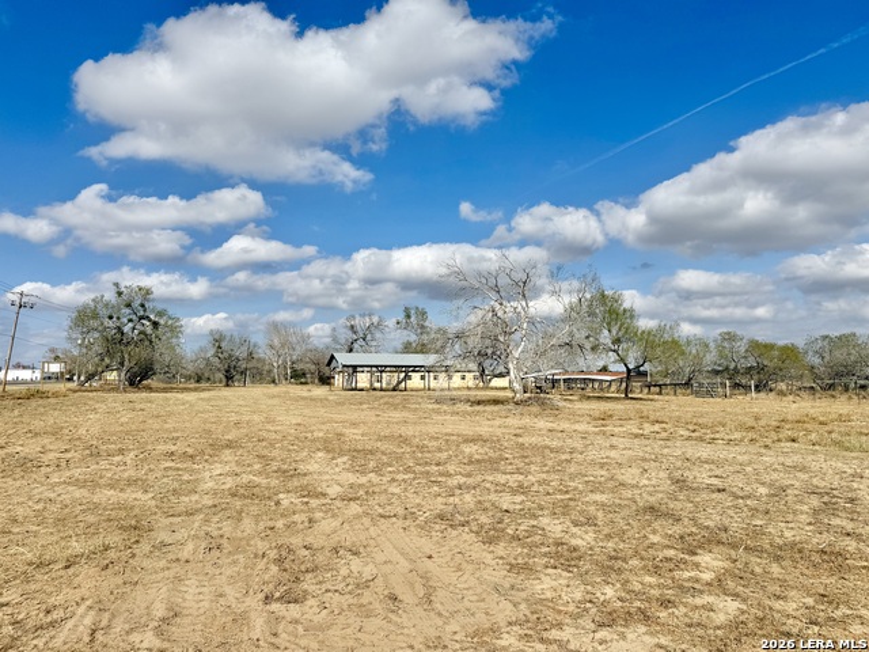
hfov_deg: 71.6
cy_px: 326
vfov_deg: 56.8
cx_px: 434
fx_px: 602
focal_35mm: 24
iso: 80
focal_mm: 6.76
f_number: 1.78
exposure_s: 1/10309
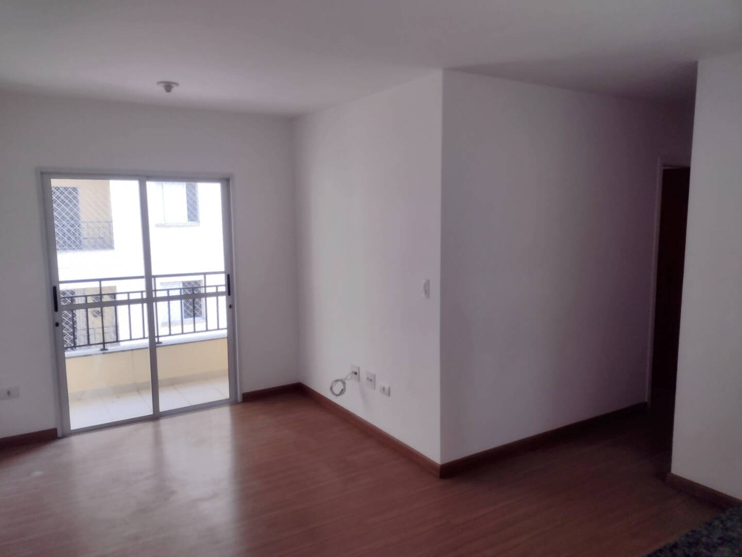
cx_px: 371
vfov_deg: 51.4
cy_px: 278
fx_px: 579
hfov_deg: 65.3
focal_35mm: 27
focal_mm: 4.71
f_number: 1.7
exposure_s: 1/261
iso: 100
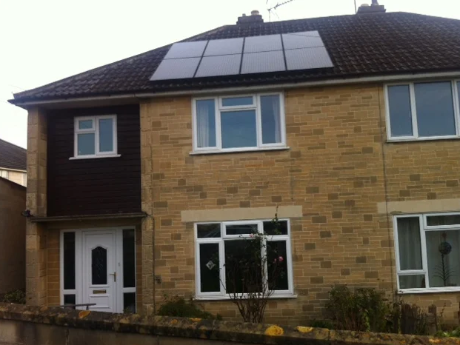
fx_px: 478
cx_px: 233
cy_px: 175
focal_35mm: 36
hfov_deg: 51.3
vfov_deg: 39.7
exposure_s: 1/387
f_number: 2.8
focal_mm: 3.85
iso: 80
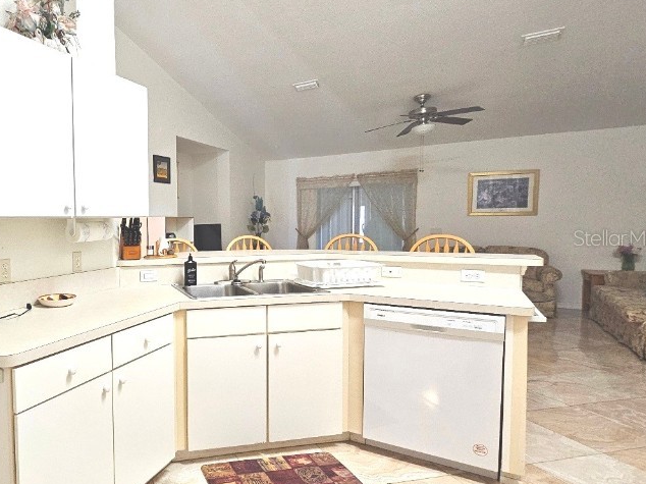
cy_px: 237
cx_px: 148
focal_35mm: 21
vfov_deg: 63.4
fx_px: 392
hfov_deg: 72.5
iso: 320
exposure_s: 1/60.2
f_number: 2.2
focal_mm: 2.2
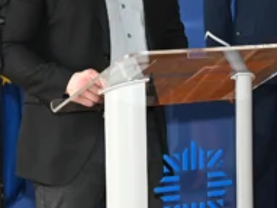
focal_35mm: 181
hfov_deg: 10.9
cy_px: -1
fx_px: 1447
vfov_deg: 8.2
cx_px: 228
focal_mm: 80
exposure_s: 1/100
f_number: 6.3
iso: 1600
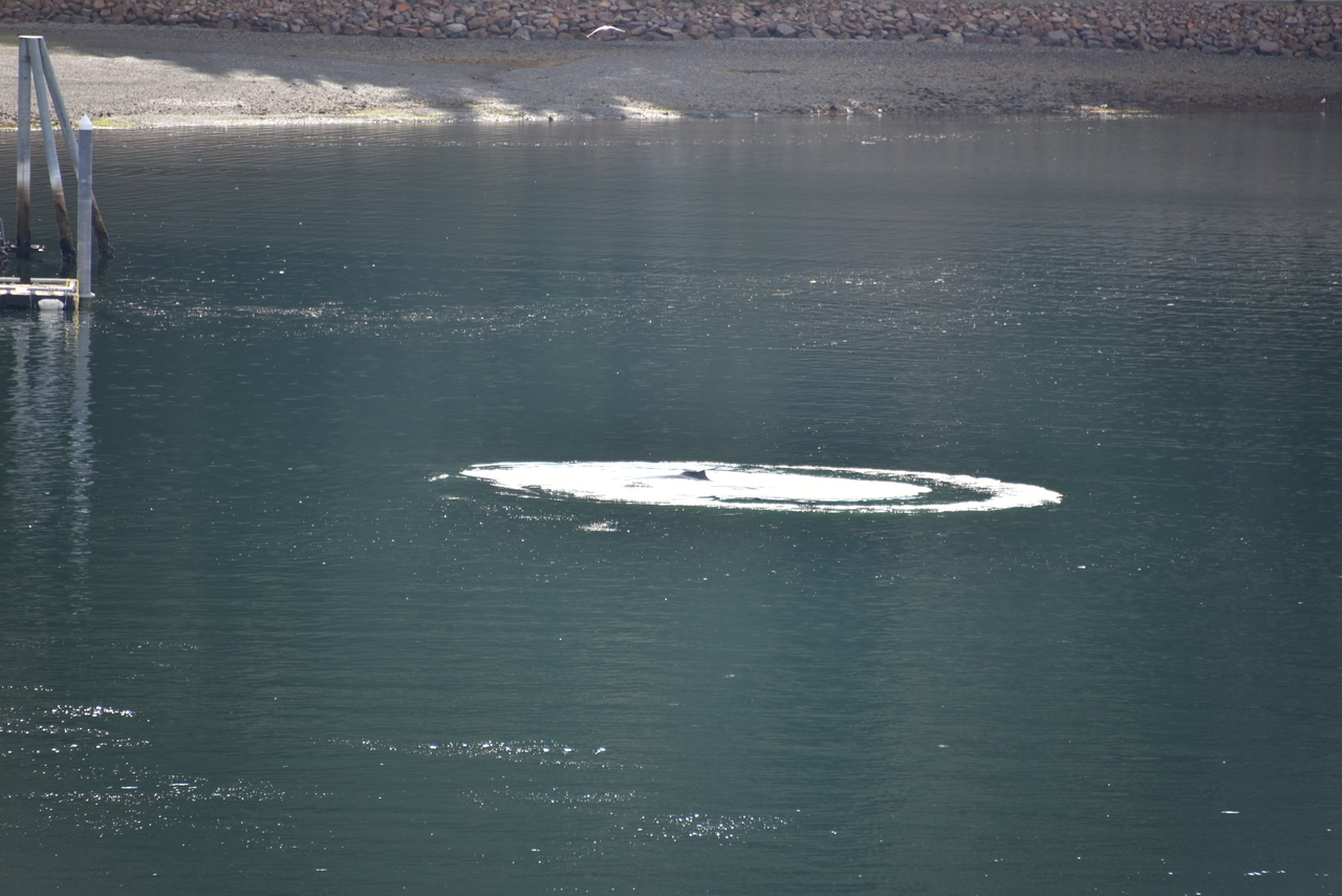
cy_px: 448
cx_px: 671
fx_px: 11185
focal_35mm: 300
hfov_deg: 6.9
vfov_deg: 4.6
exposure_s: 1/640
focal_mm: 300
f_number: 5.6
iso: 450
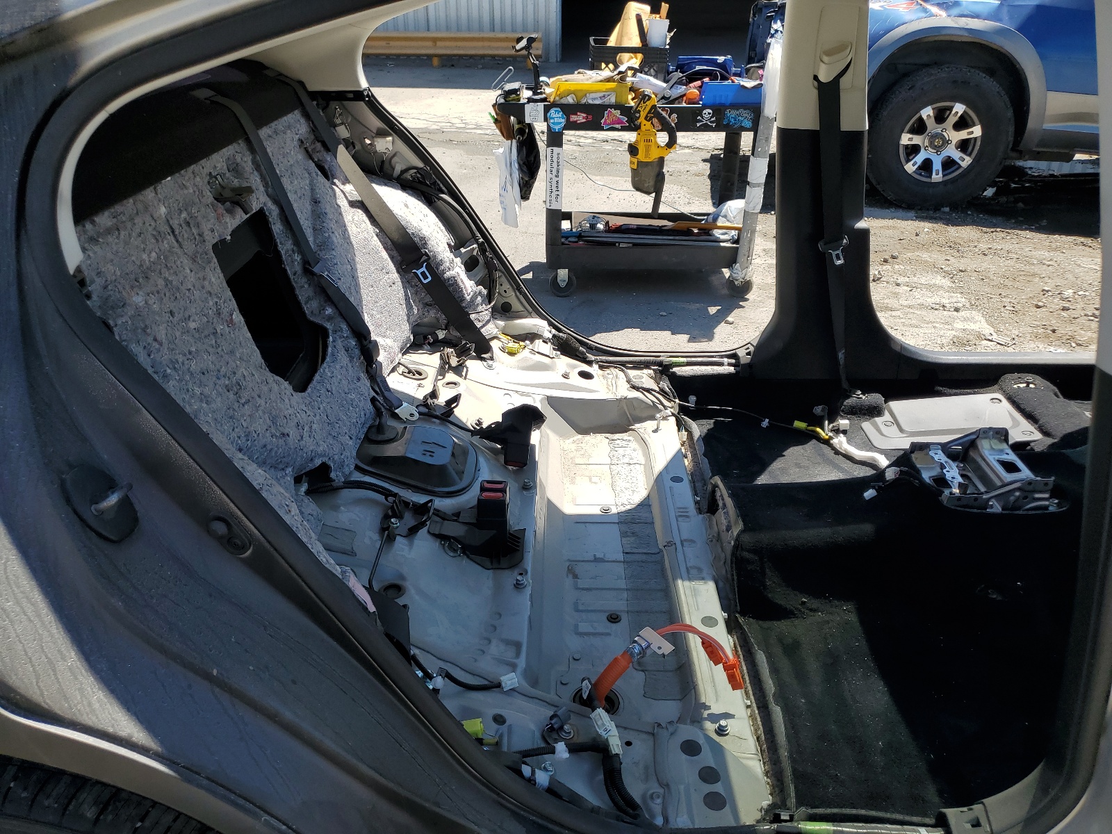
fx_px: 835
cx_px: 556
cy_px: 417
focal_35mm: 26
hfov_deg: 67.3
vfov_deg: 53.1
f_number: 1.5
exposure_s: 1/2000
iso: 50
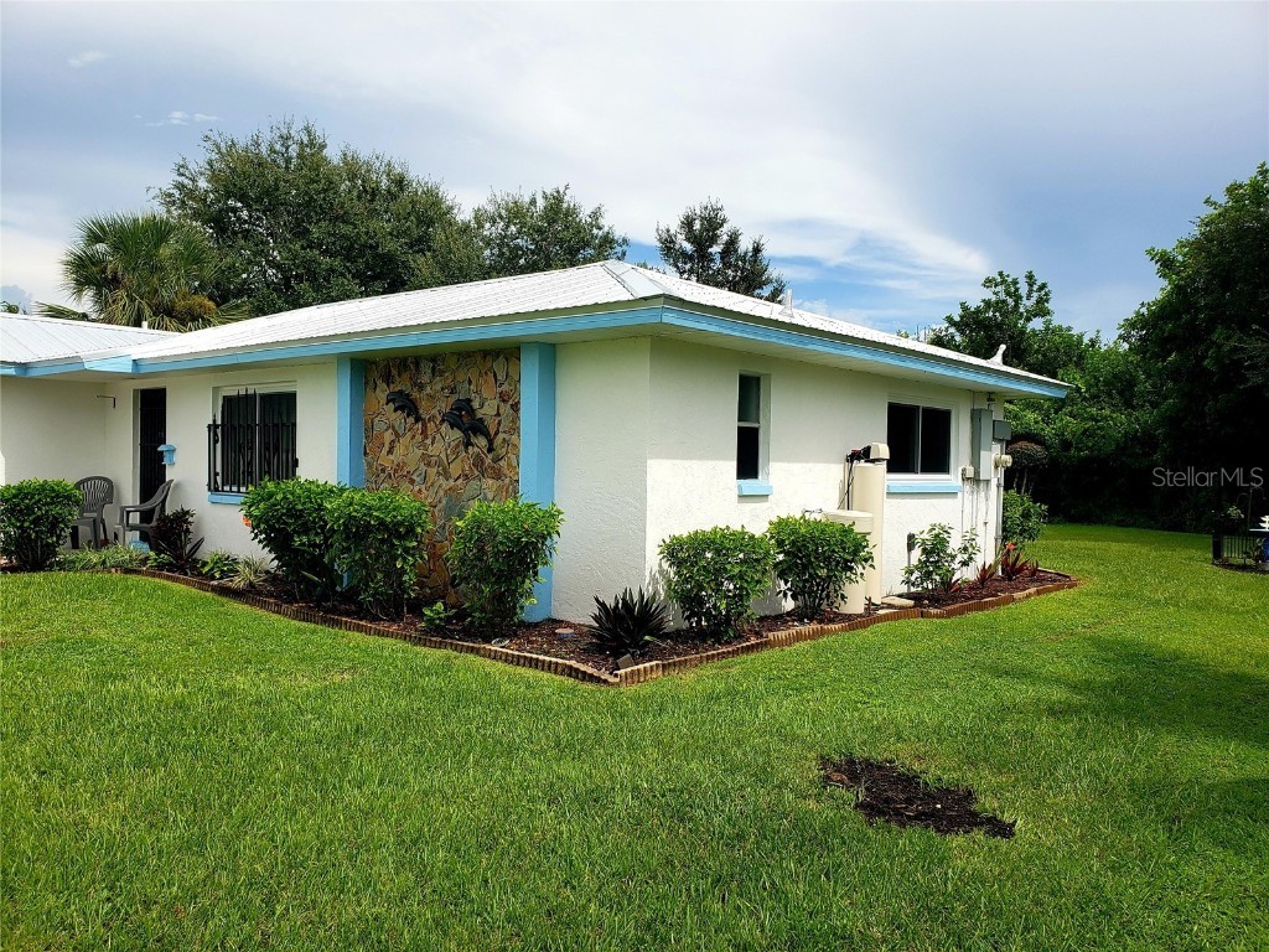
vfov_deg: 53.1
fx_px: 953
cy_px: 476
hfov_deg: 67.3
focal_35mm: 26
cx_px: 634
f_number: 2.4
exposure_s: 1/1750
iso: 50
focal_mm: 4.3
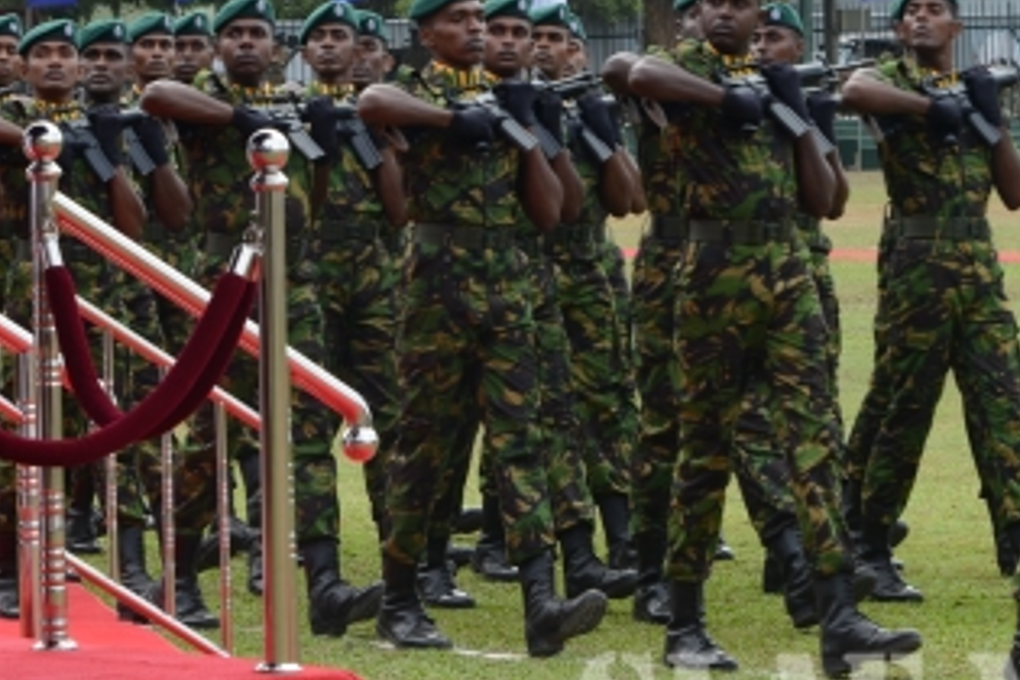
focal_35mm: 249
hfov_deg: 8.3
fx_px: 7054
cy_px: 144
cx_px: 427
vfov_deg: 5.5
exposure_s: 1/125
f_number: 10
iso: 250
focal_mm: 112
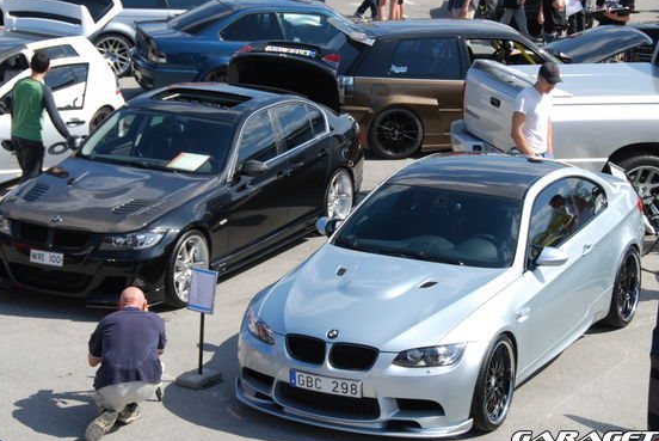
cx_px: 334
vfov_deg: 14.3
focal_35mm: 96
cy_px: 194
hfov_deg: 21.3
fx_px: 1751
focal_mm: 55
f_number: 7.1
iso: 100
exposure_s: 1/200
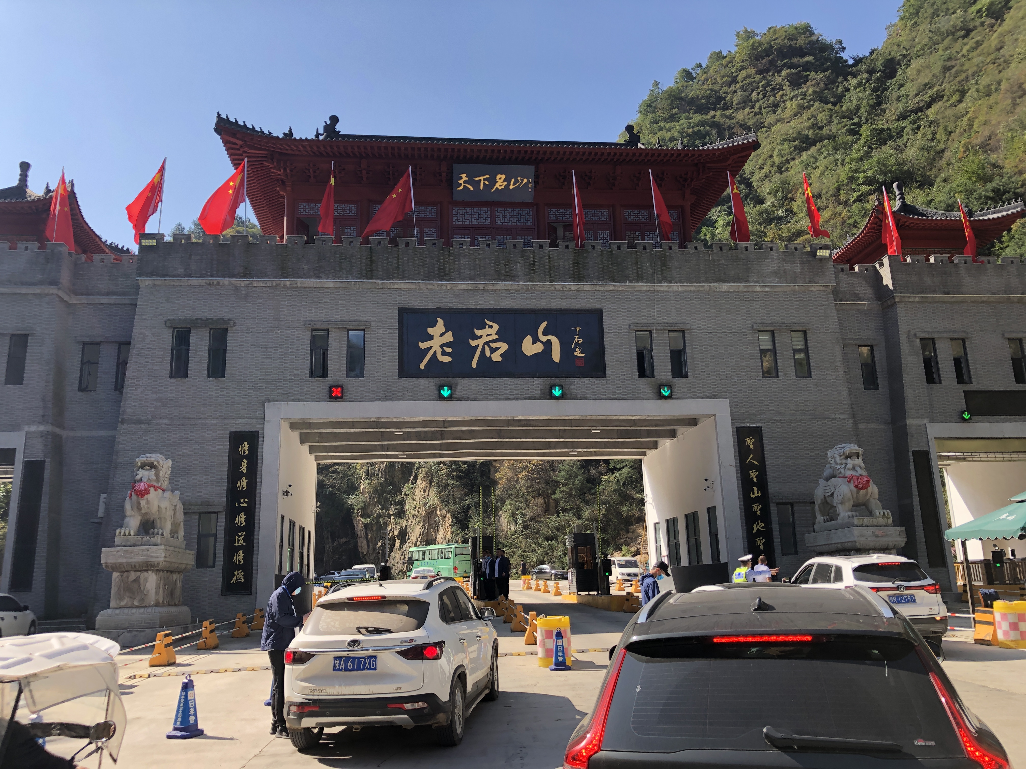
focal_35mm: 28
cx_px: 513
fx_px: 830
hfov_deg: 63.4
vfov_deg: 49.7
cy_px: 384
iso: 20
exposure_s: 1/827
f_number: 1.8
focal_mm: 3.99
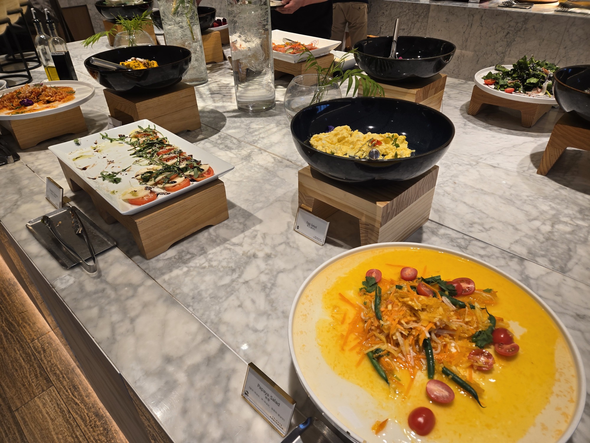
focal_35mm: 23
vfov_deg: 58.9
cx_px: 295
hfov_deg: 73.9
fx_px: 392
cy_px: 222
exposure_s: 1/120
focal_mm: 5.4
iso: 50
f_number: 1.8
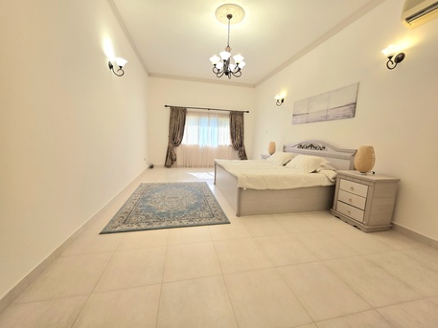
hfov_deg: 106.2
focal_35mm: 13
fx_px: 165
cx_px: 219
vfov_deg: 89.9
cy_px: 164
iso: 64
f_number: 1.9
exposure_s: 1/101
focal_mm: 2.2
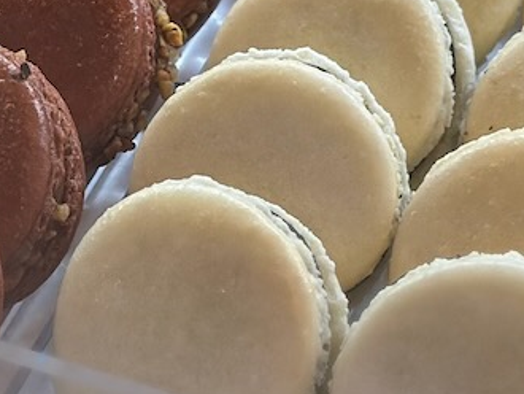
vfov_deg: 8.0
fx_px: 2818
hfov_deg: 10.5
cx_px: 6
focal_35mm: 186
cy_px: 108
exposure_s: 1/120
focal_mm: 6.86
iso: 125
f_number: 1.78
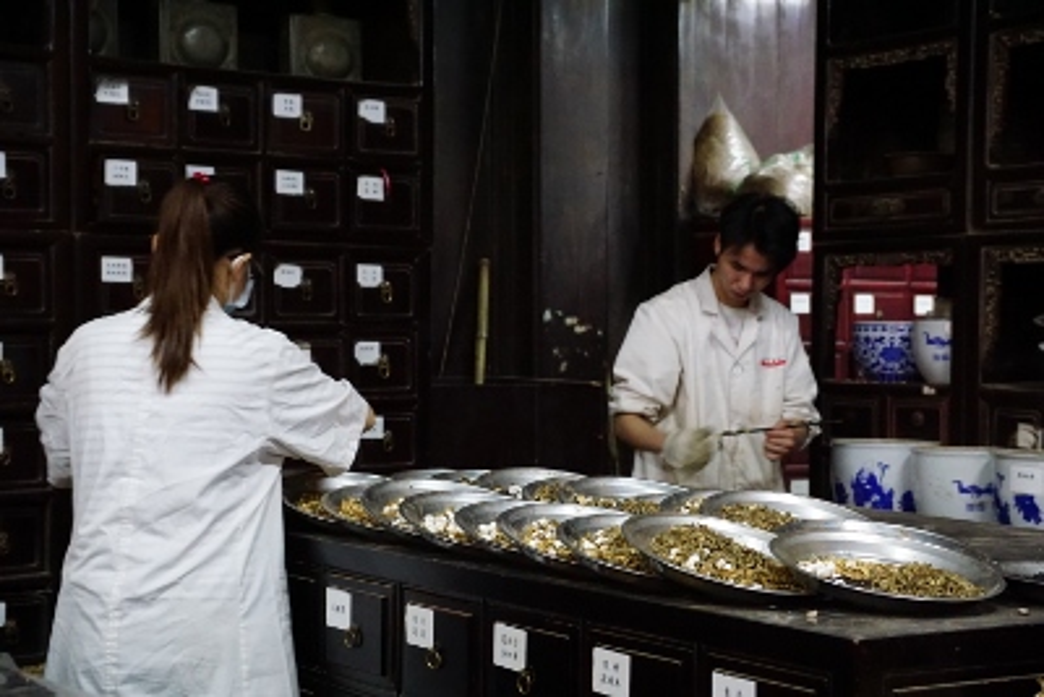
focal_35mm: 68
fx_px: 1958
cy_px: 348
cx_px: 522
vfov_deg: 20.2
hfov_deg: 29.9
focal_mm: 45
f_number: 4.5
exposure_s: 1/50
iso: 3200
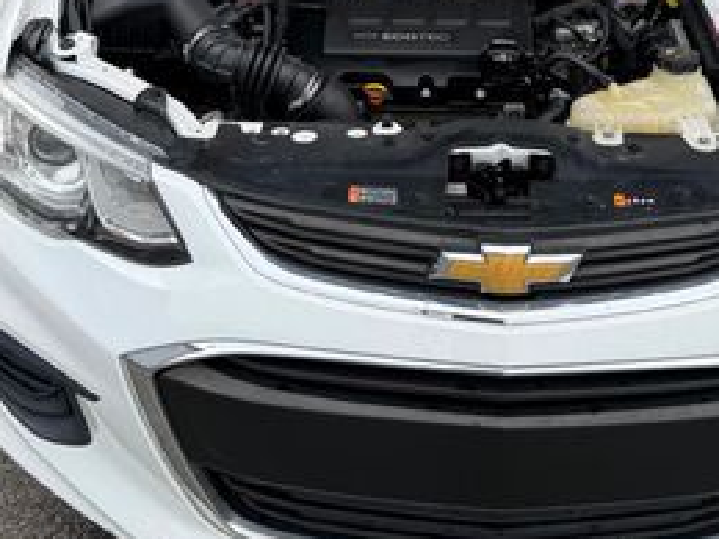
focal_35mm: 59
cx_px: 437
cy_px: 6
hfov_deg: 32.6
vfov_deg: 23.8
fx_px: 1225
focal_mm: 6.76
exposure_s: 1/1553
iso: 80
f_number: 1.78
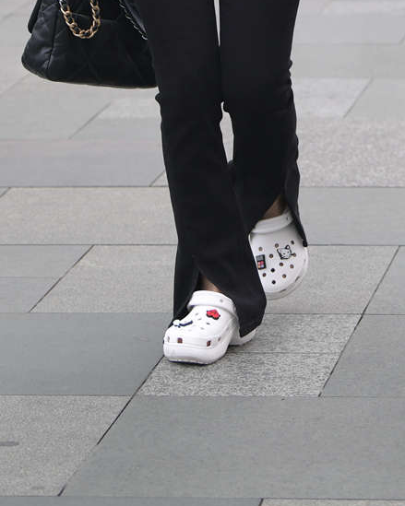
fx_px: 3597
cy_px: -244
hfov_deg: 6.4
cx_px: 347
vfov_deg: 7.9
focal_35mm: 240
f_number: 3.5
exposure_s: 1/500
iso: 320
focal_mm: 78
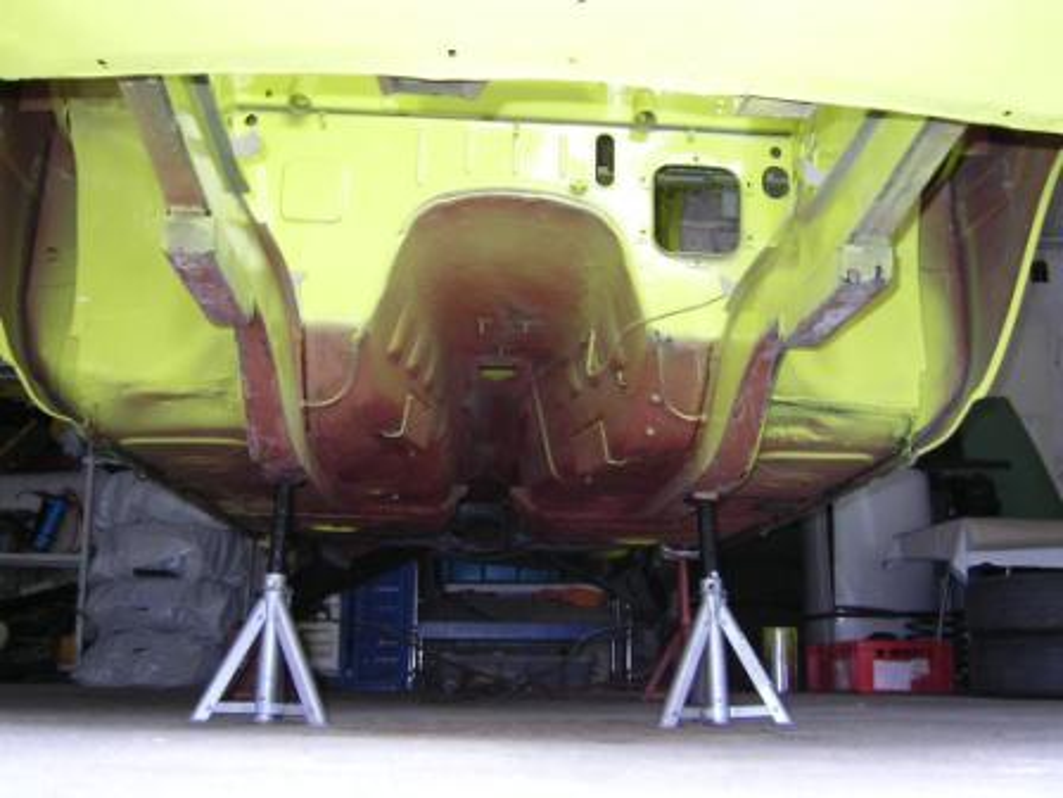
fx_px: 1106
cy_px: 399
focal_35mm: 36
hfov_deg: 51.4
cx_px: 532
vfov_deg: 39.7
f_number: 2.8
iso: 100
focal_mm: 5.6
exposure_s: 1/30
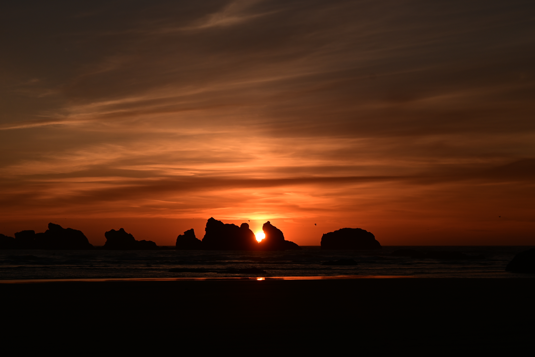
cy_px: 178
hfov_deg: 27.0
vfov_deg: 18.2
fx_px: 1114
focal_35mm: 75
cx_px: 268
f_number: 8
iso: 100
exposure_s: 1/500
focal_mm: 50
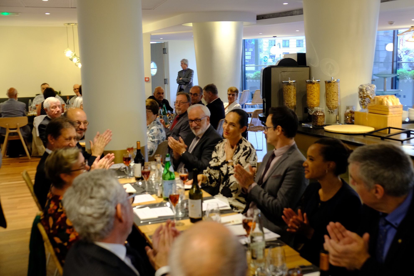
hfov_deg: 48.5
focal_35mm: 40
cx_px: 207
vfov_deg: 33.4
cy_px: 138
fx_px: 460
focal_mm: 26.6
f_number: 4.2
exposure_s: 1/28
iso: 1600
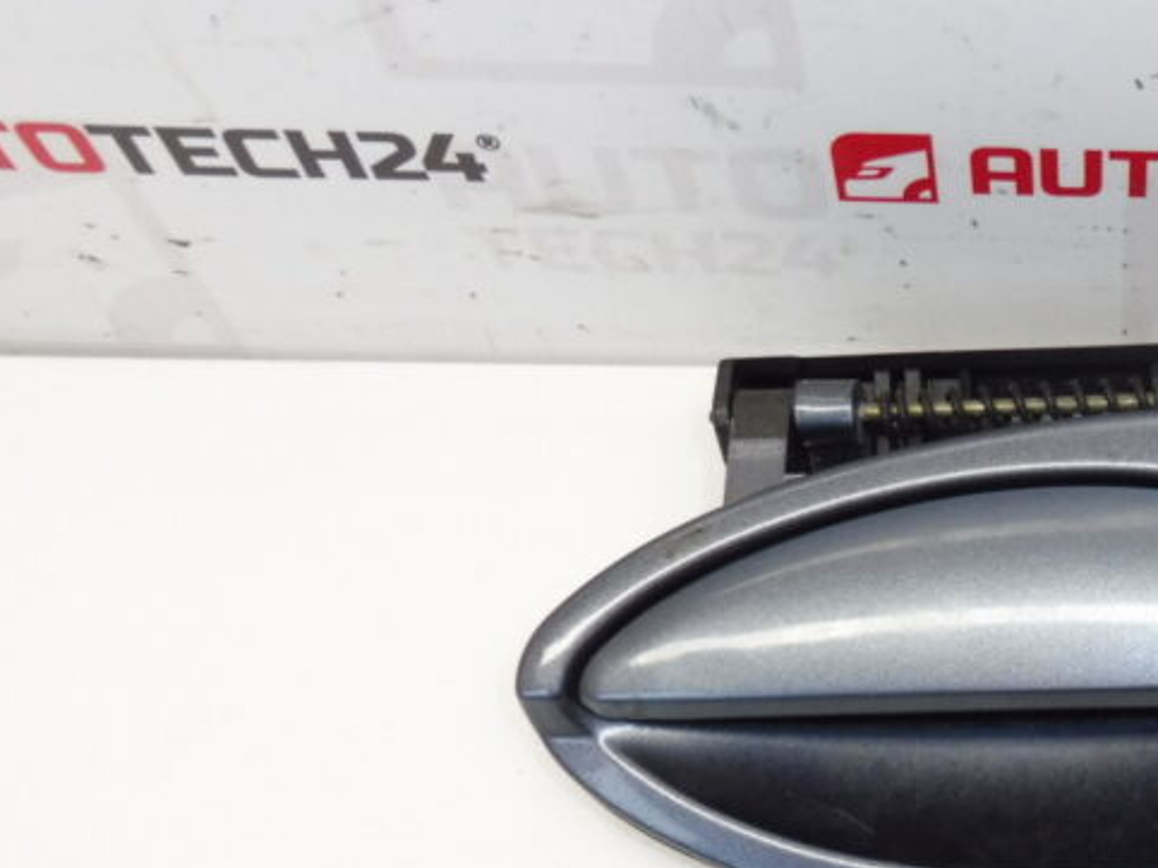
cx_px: 1223
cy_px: 590
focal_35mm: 53
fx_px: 1773
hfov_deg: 32.5
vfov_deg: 27.3
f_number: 4
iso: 200
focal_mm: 4.4
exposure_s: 1/60
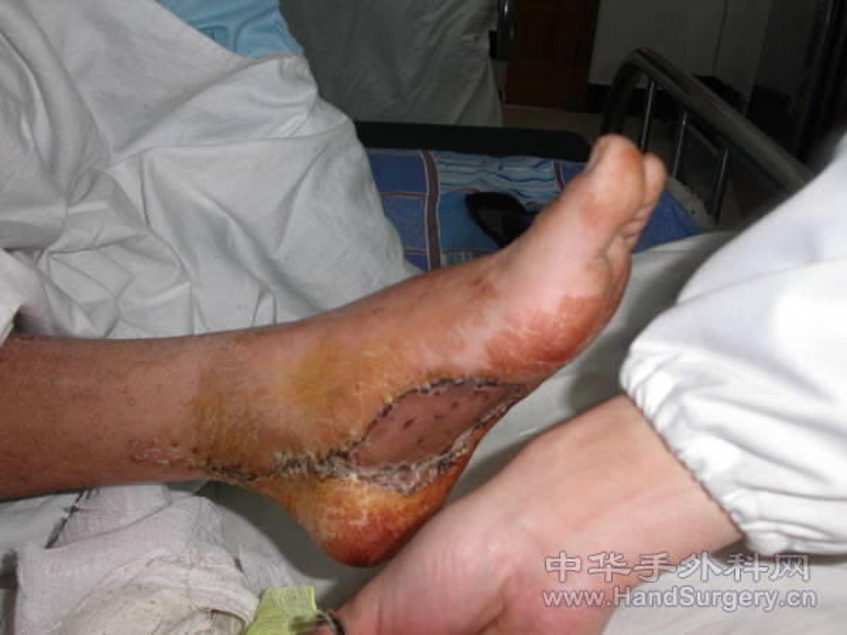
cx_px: 424
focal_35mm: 38
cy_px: 318
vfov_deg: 37.7
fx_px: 930
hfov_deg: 49.0
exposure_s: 1/30
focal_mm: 7.8
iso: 100
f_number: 2.8
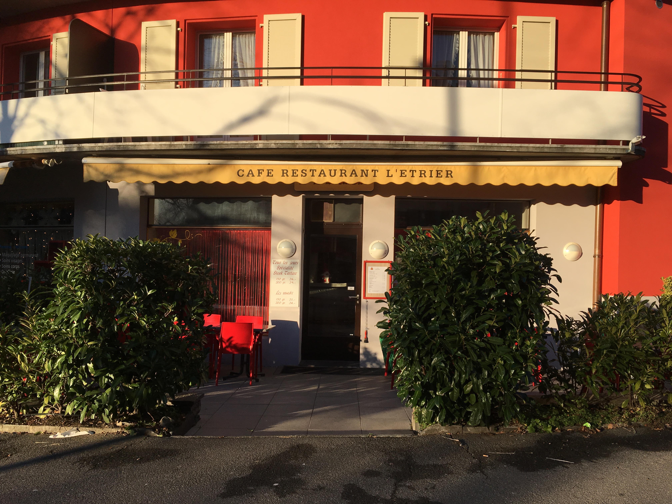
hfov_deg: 61.7
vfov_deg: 48.2
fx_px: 563
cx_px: 336
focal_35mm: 29
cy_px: 252
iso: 25
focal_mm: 4.15
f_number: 2.2
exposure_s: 1/1282
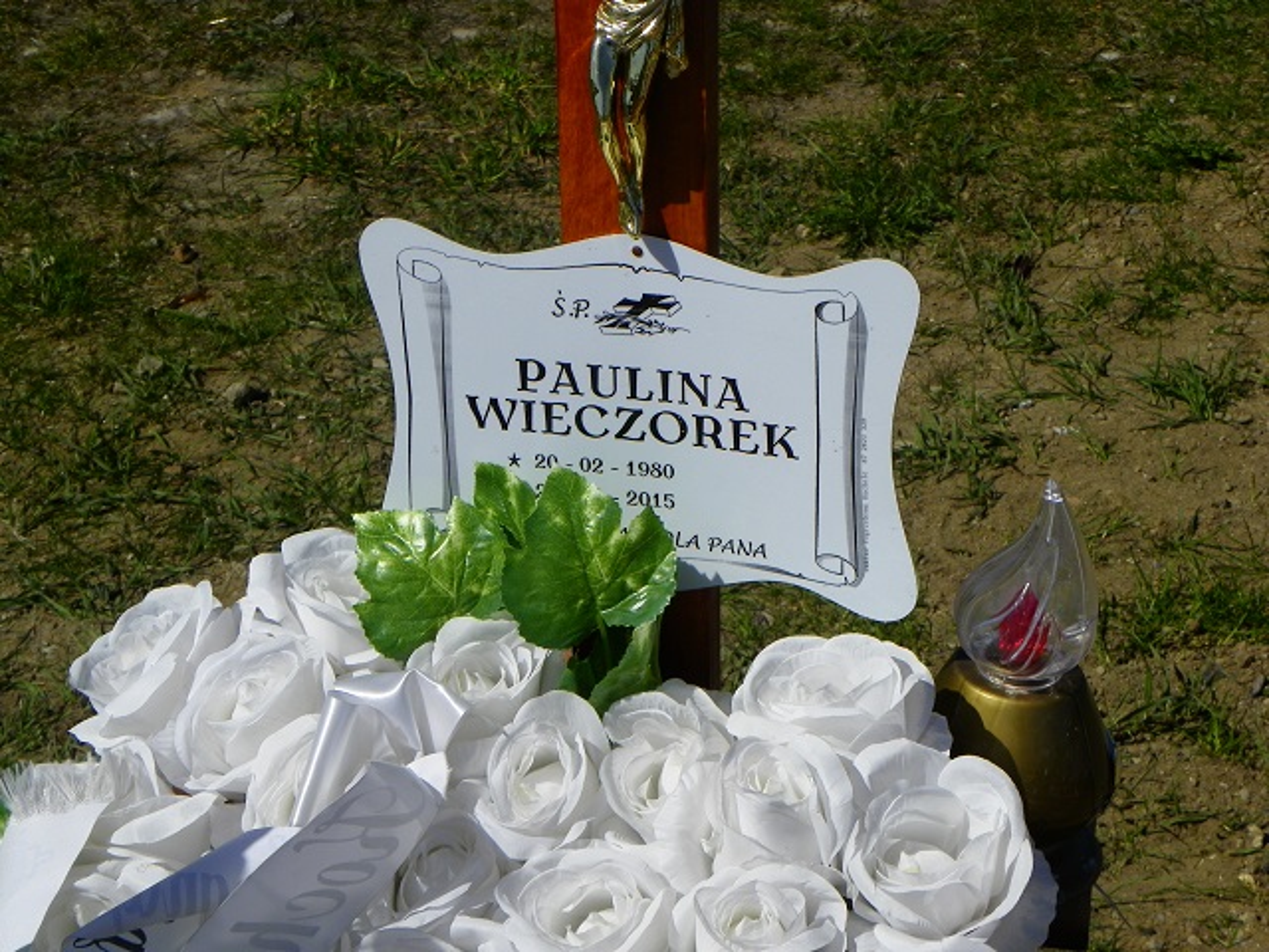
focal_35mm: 97
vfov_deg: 15.2
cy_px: 476
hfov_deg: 20.2
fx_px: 3556
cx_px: 634
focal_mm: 17.3
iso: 64
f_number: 6.3
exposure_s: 1/640
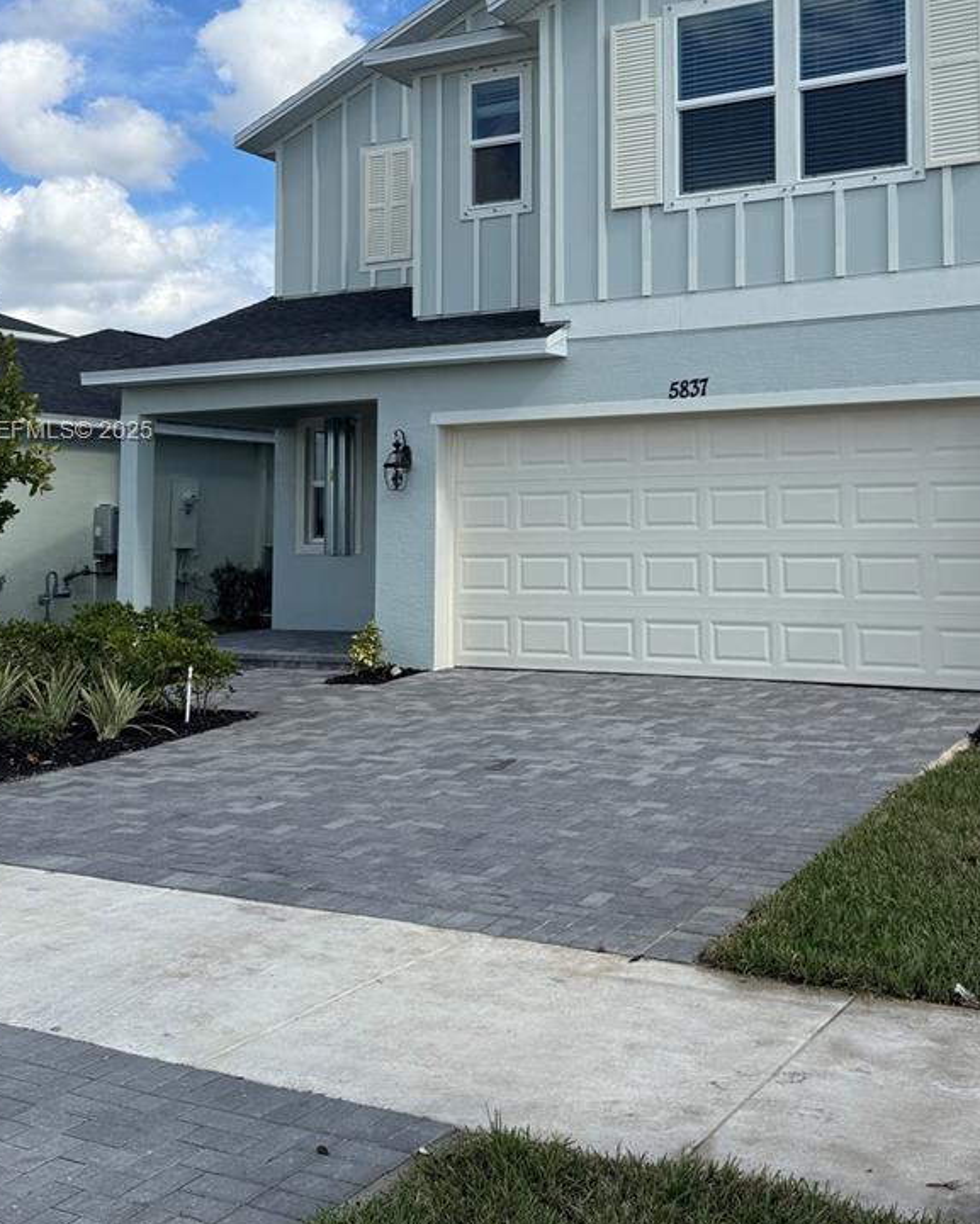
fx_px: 1414
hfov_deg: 38.0
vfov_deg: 46.3
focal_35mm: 39
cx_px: 603
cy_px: 433
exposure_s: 1/4950
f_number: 1.78
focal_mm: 6.76
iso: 80
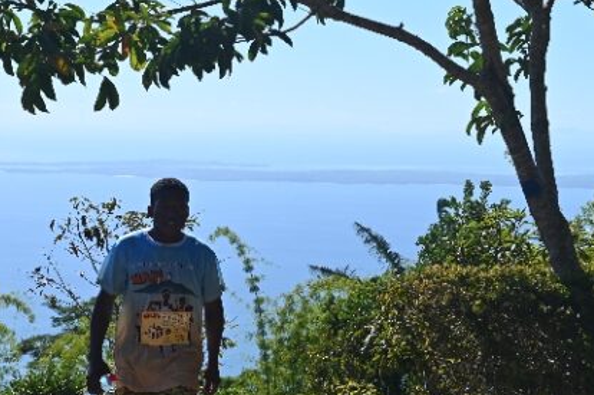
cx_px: 148
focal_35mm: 104
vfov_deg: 13.1
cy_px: 269
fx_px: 1714
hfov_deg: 19.5
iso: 100
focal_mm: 56
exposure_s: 1/400
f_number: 7.1
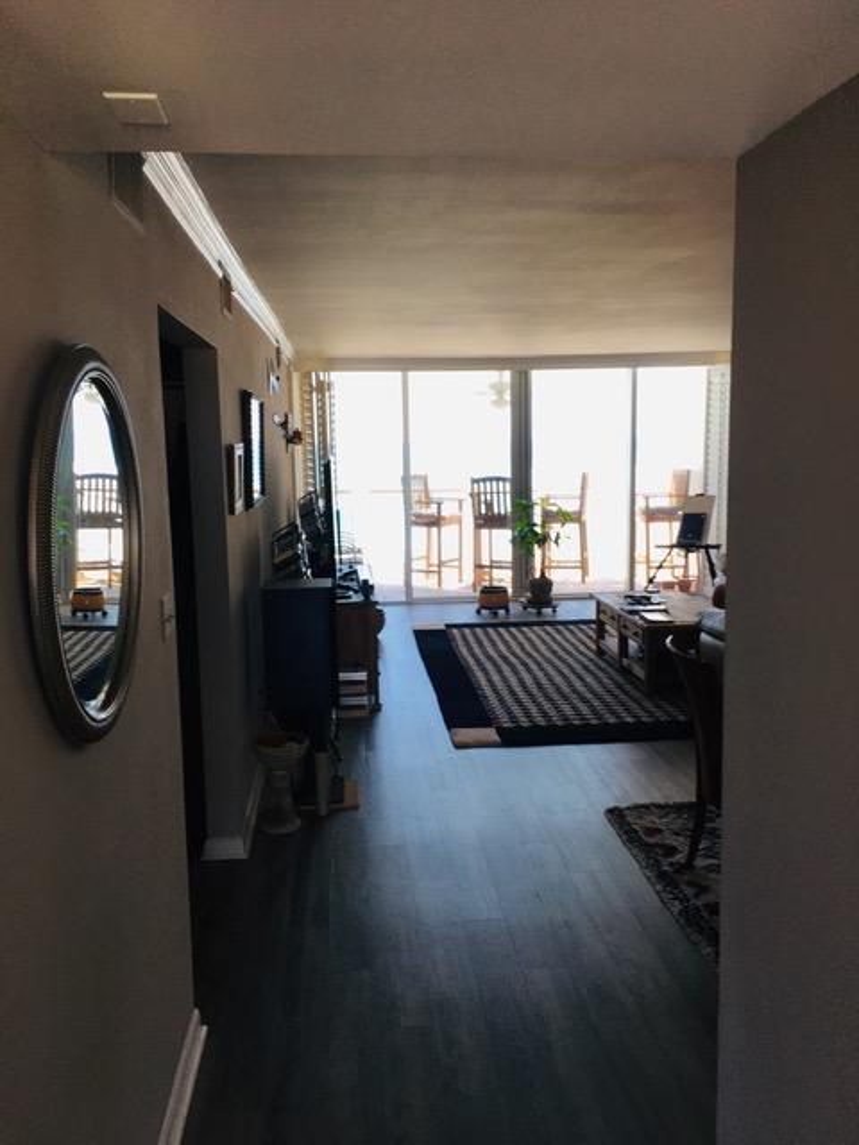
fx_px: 960
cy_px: 572
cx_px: 430
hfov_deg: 48.2
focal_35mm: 29
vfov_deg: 61.7
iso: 32
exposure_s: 1/60
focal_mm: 4.15
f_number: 2.2
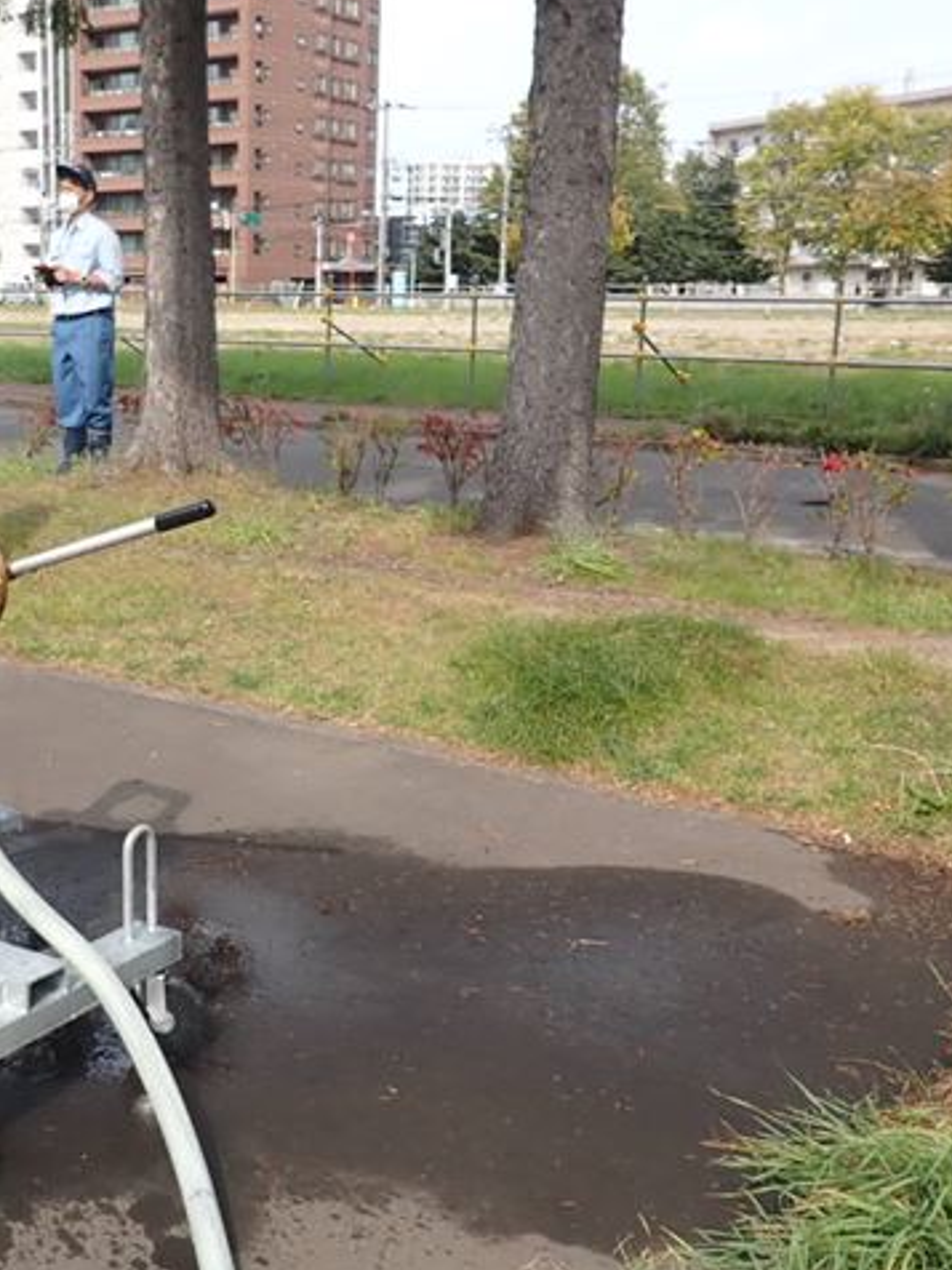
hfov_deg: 33.5
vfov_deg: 44.8
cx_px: 208
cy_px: 672
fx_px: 1540
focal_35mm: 42
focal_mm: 4.5
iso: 100
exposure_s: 1/160
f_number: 5.6
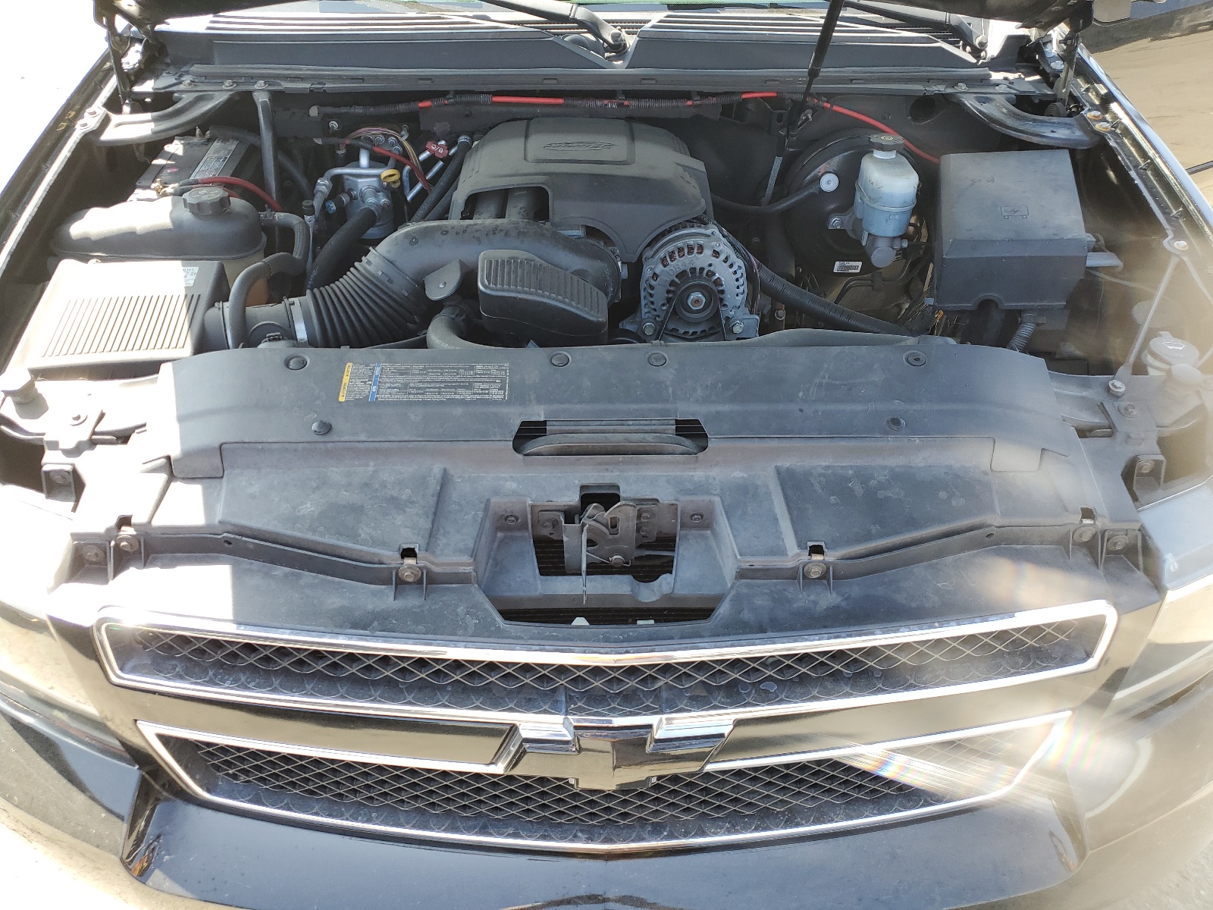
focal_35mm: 26
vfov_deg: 53.1
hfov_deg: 67.3
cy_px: 455
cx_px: 606
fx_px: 911
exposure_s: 1/286
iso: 50
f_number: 1.5
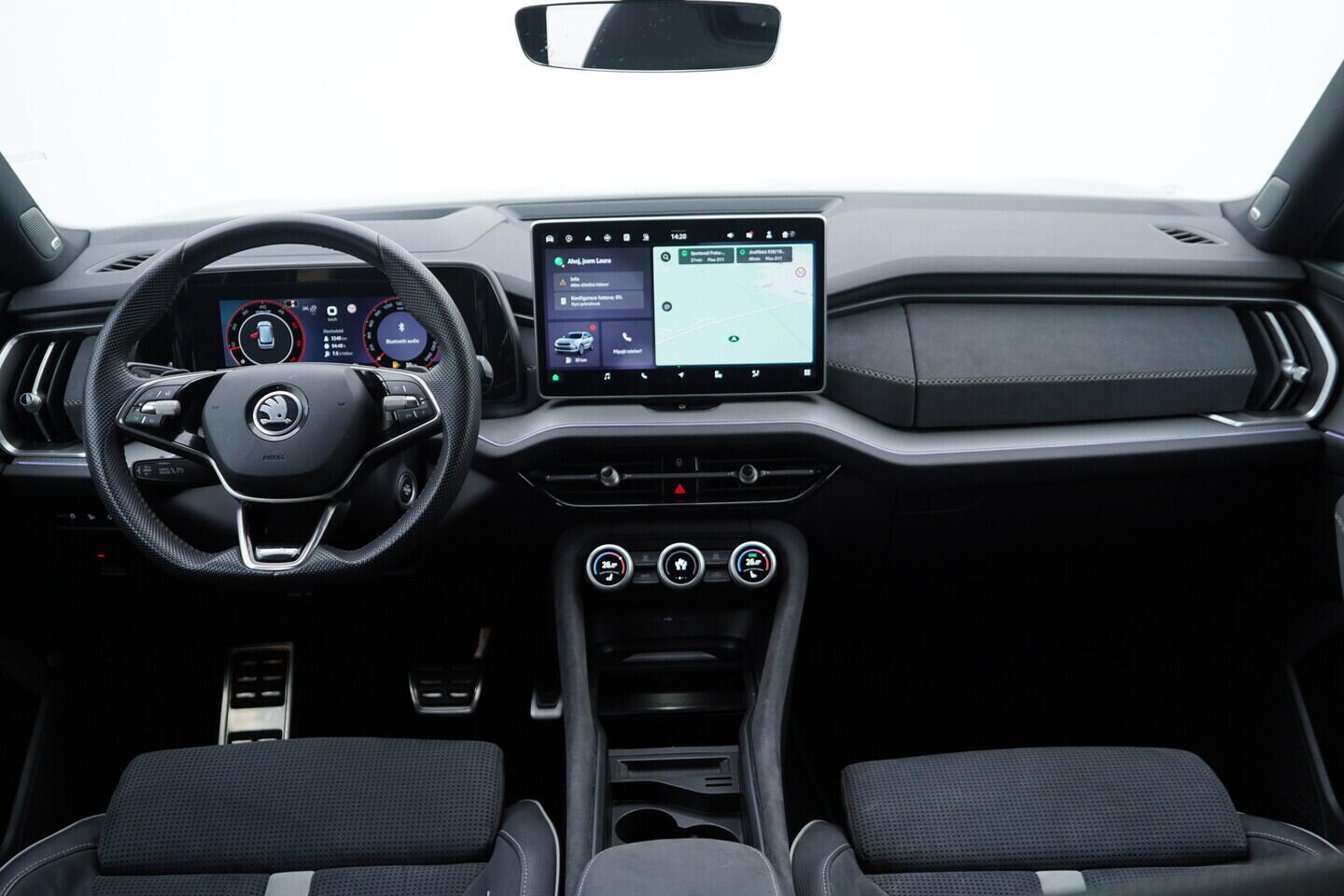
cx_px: 672
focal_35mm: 36
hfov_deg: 53.1
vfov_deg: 36.9
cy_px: 448
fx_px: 1344
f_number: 2.8
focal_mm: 24
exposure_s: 1/40
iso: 160
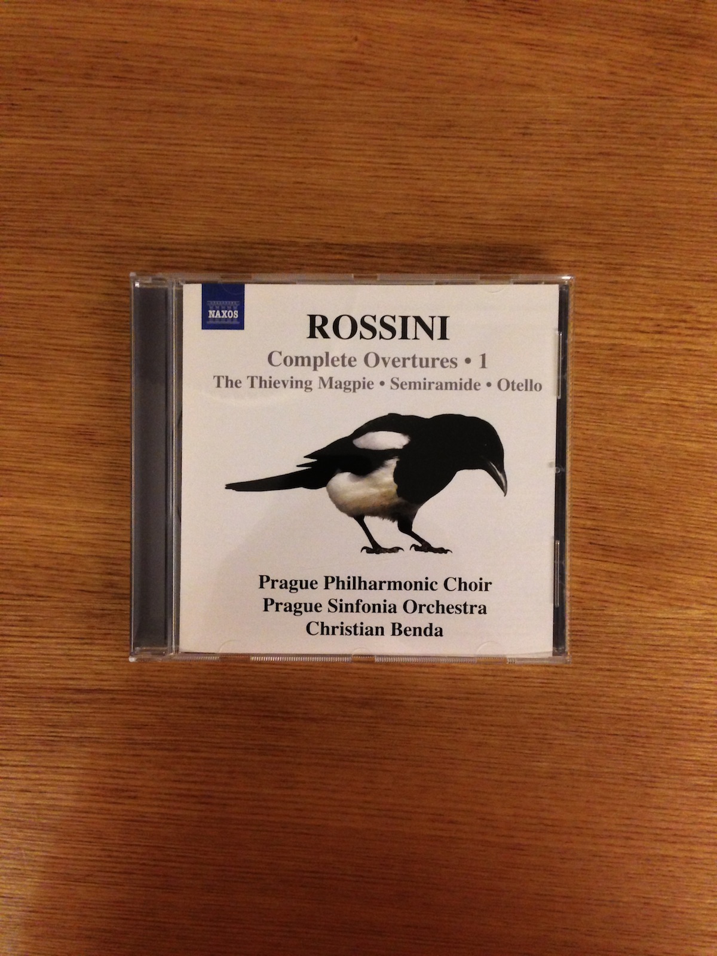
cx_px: 358
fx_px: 911
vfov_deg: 55.4
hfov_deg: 42.9
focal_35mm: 33
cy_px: 478
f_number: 2.4
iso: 320
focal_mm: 4.13
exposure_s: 1/20
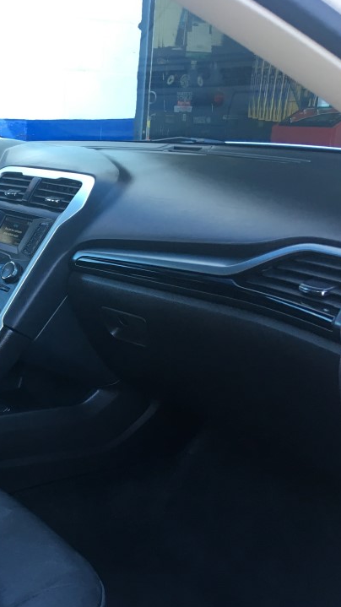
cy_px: 317
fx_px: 724
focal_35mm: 45
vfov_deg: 45.5
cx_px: 15
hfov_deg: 25.4
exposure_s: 1/30
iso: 32
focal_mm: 4.15
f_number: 2.2
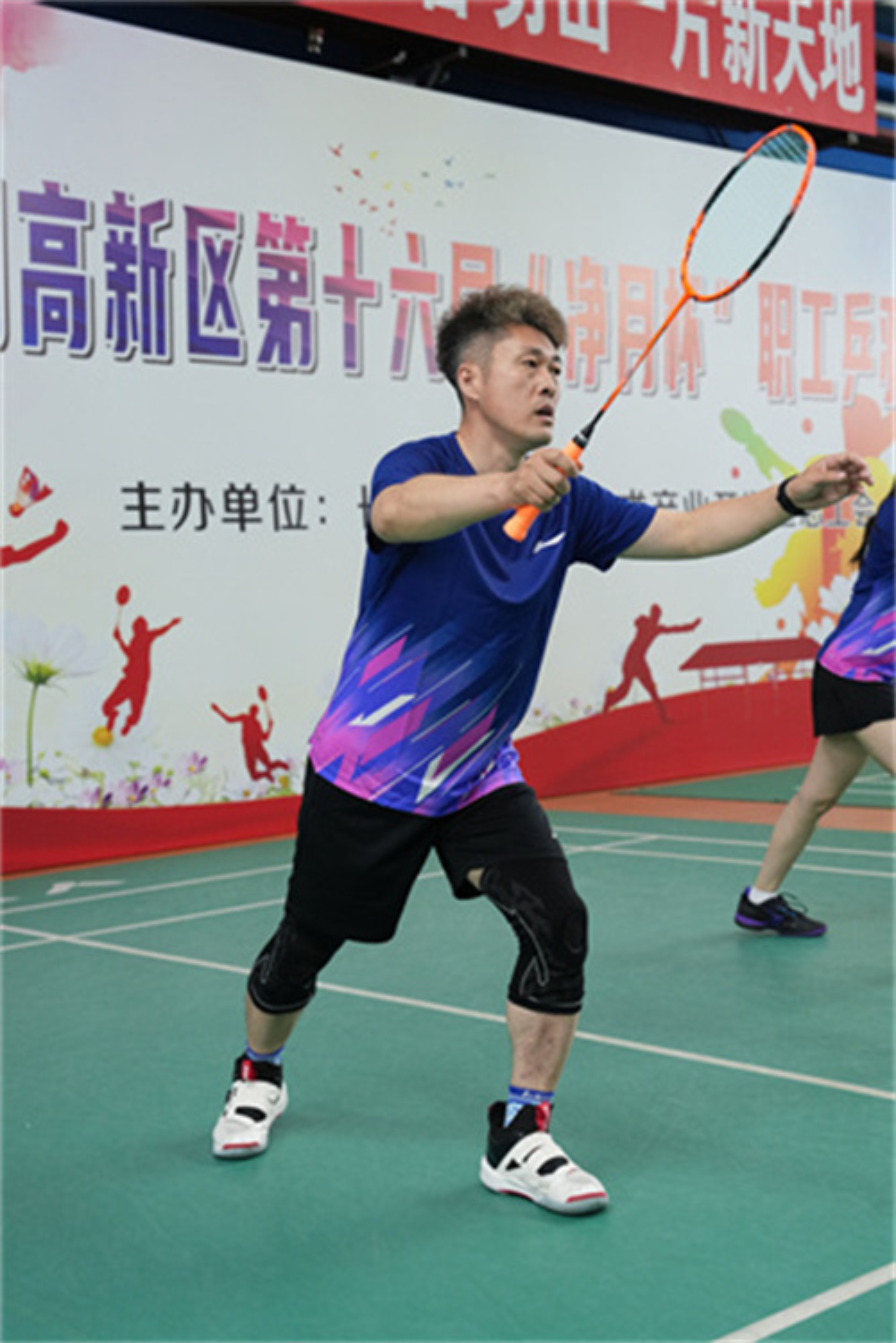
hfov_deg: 27.0
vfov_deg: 39.6
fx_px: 1867
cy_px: 672
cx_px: 448
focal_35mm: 50
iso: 1250
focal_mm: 50
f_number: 4.5
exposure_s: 1/125
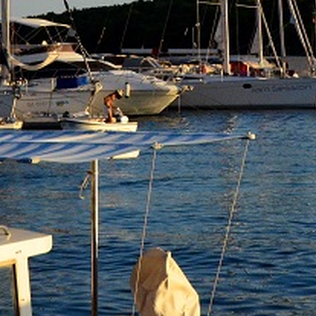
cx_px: 103
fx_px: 1518
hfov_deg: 11.9
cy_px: -106
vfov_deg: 11.5
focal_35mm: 147
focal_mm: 24
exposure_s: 1/6400
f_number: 5.6
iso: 2000
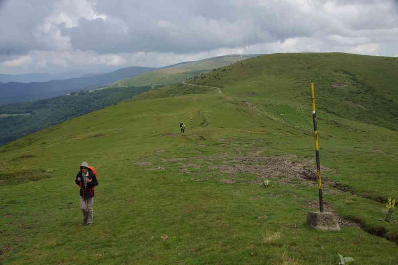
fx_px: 446
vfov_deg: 33.1
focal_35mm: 40
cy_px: 132
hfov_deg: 48.1
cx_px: 199
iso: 200
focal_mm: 26.9
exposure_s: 1/80
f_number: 11
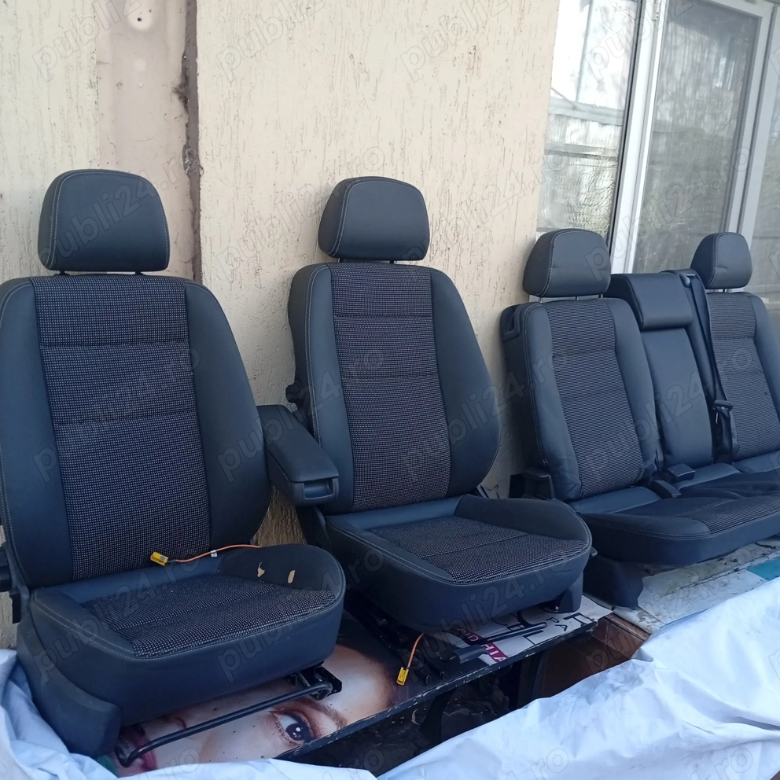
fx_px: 816
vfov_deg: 50.9
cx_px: 392
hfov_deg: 51.1
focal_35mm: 32
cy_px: 451
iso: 79
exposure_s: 1/50
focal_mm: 3.98
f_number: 1.8
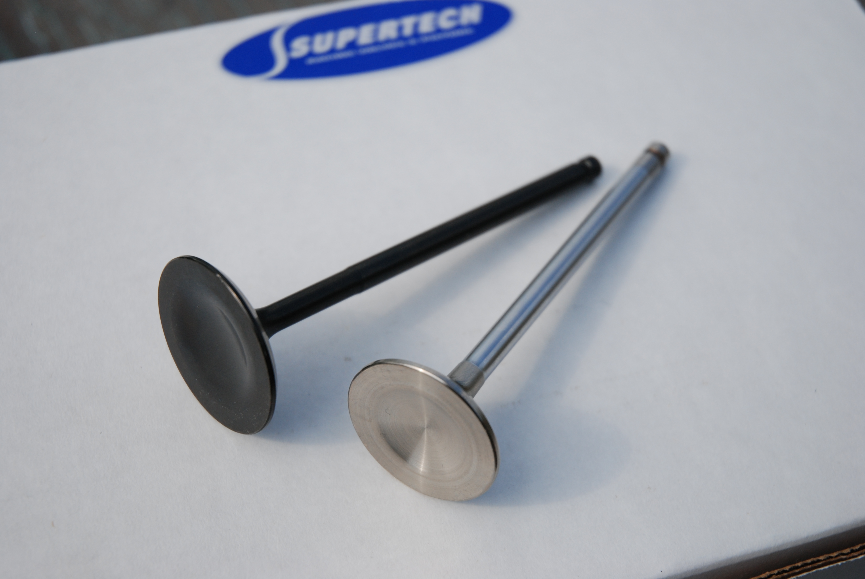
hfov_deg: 27.0
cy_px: 290
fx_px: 1804
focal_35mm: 75
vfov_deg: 18.2
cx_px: 432
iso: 200
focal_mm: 50
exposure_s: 1/1250
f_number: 4.5
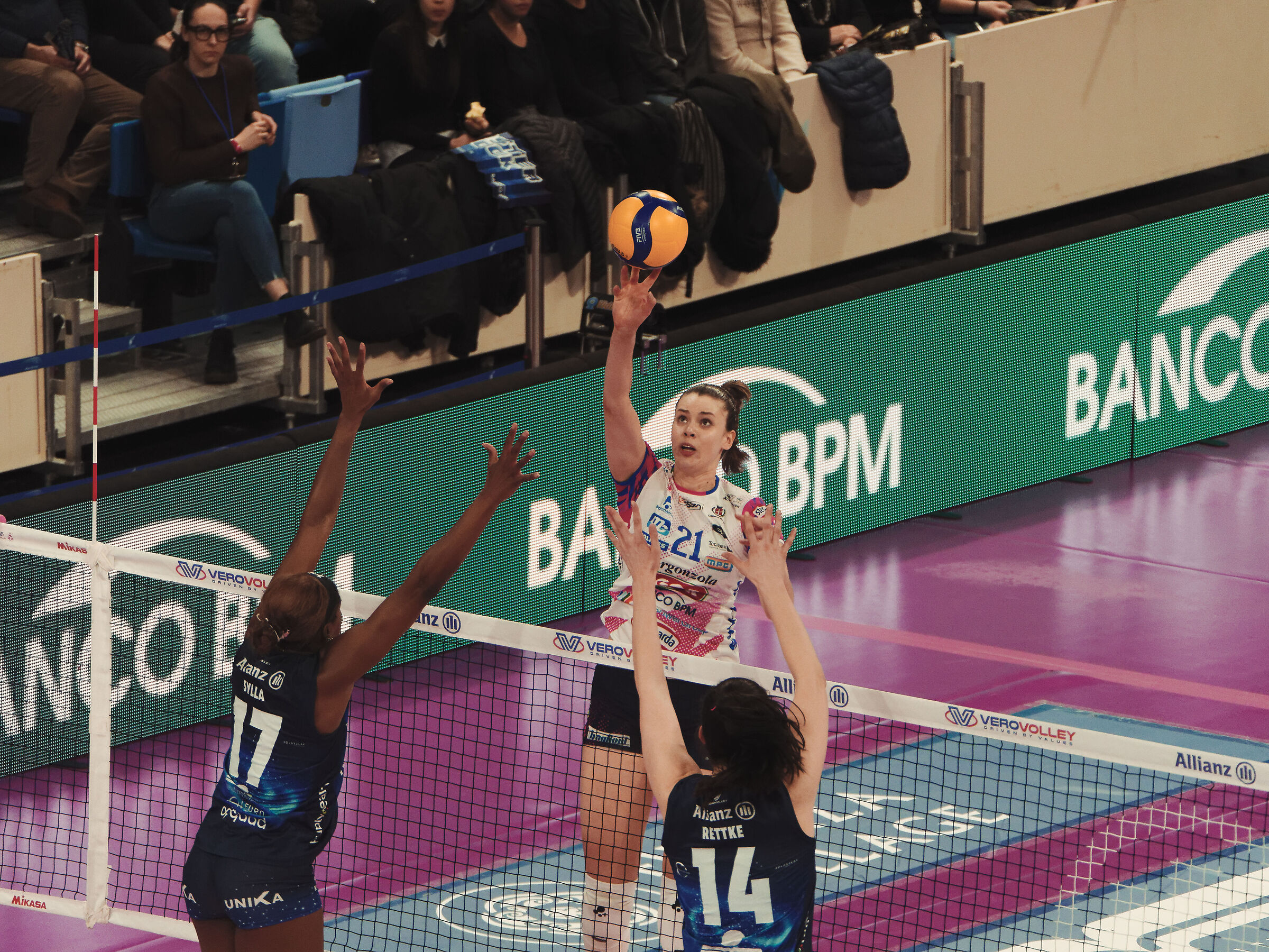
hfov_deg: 5.0
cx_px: 634
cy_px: 476
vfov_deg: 3.7
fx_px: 14664
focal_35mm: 400
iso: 800
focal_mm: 200
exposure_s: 1/1000
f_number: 5.1
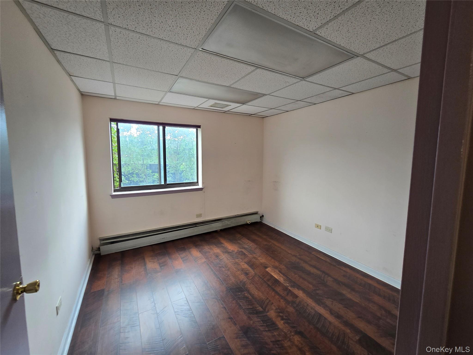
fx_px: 178
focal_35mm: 13
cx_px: 236
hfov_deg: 106.2
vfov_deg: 89.9
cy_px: 178
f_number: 2.2
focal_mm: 2.2
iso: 64
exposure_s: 1/60
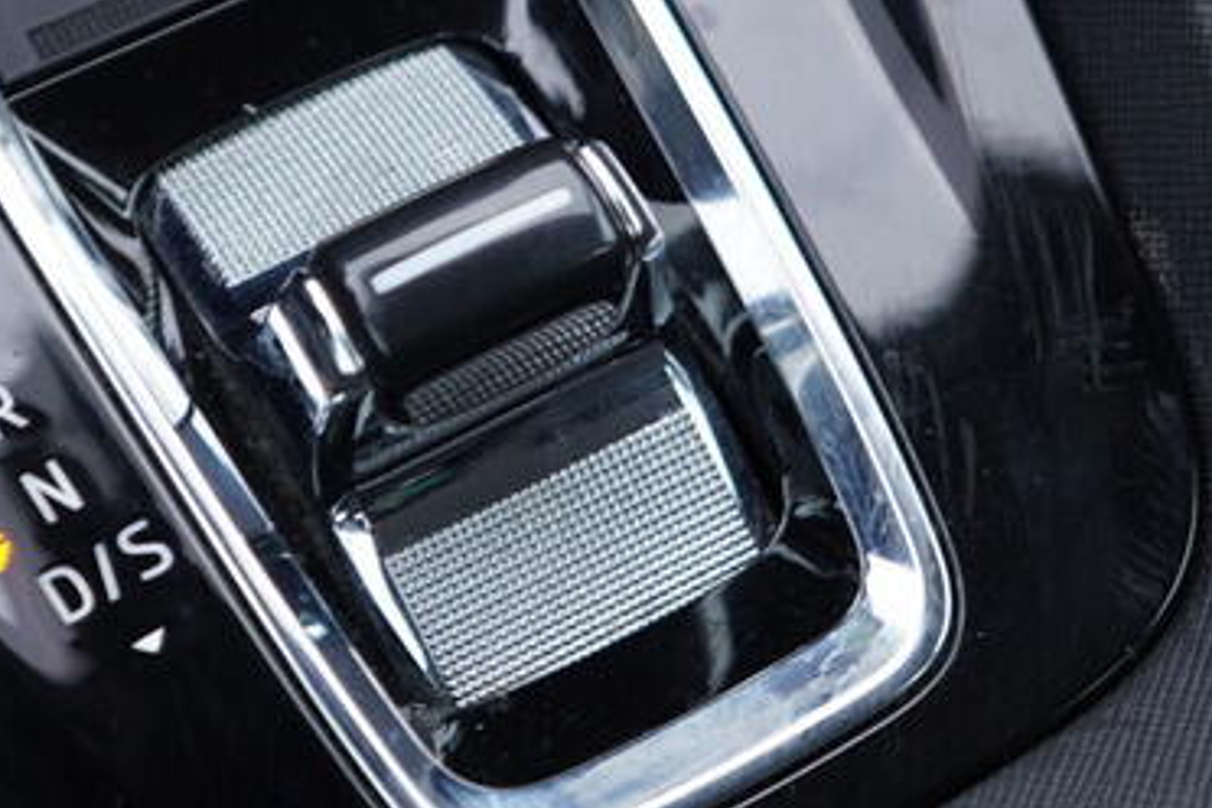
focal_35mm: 99
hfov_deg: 20.5
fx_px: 3333
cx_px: 404
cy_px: 252
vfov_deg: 13.8
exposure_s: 1/40
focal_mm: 24
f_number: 2.8
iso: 160
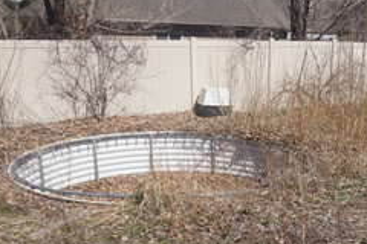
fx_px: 652
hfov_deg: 30.4
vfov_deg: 21.1
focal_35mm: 64
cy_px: 185
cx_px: 307
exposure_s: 1/100
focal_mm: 16
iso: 100
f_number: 14
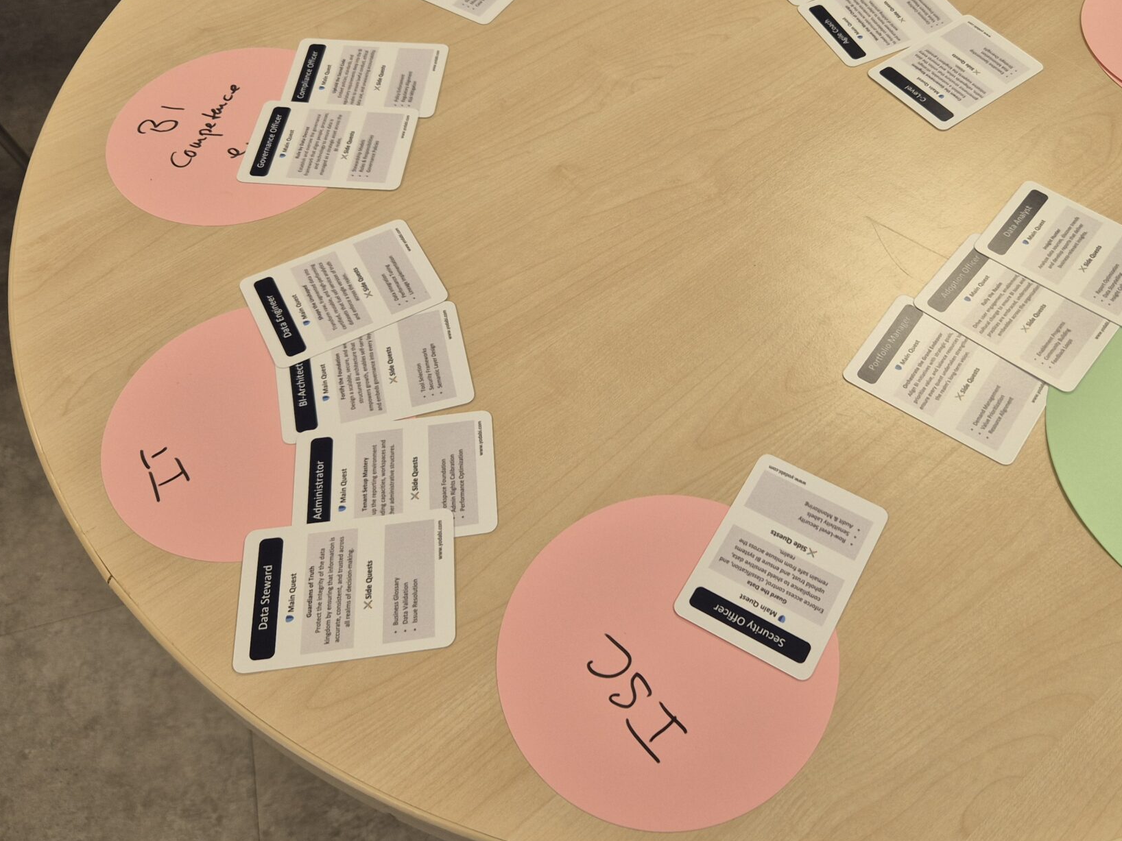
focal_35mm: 36
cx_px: 676
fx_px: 1167
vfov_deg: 39.4
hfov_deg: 51.0
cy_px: 312
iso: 40
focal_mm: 5.4
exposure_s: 1/90
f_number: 1.8
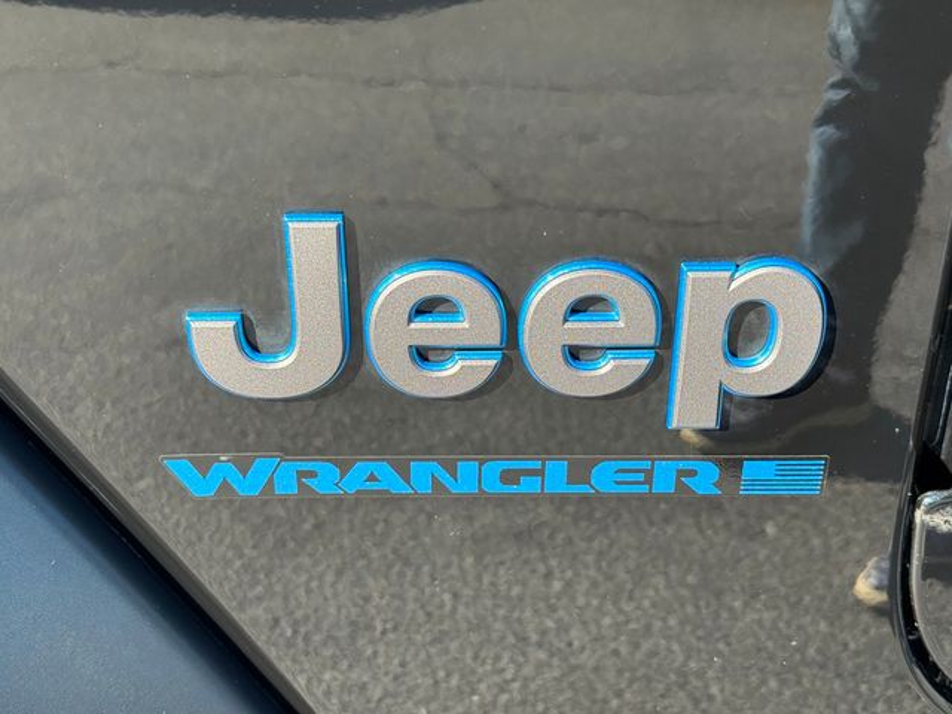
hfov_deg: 39.7
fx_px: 1320
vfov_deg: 30.3
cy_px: 357
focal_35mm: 48
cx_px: 476
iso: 80
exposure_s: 1/557
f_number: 1.78
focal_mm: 6.76
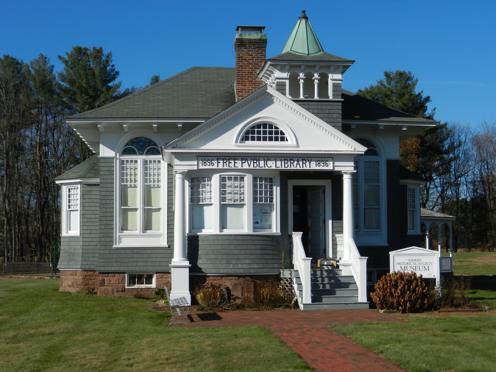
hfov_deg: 36.2
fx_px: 759
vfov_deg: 27.5
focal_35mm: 53
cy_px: 186
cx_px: 248
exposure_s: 1/1600
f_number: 4.4
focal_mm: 9.4
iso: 160
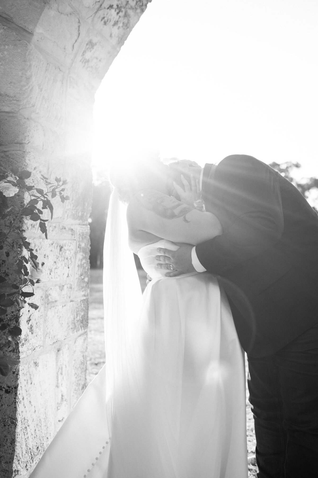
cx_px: 159
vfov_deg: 54.5
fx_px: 464
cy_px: 239
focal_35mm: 35
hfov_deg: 37.8
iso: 400
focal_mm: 35
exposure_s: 1/5000
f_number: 2.8
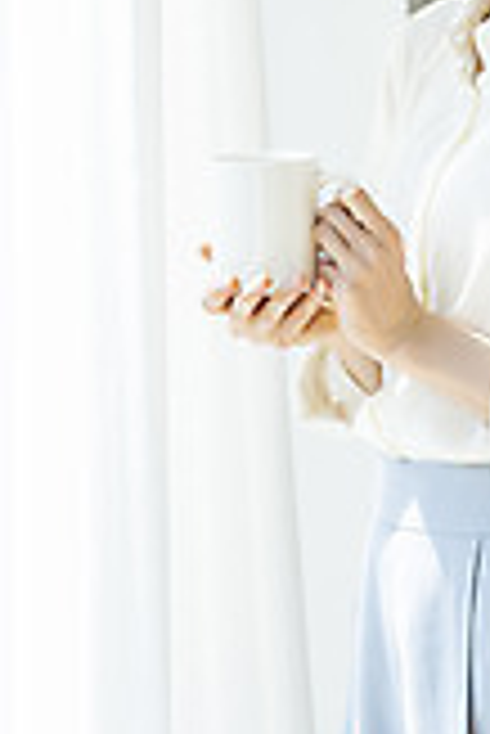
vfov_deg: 9.8
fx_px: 4258
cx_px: 443
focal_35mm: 209
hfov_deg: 6.6
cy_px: -36
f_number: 2.8
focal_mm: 85
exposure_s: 1/400
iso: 125
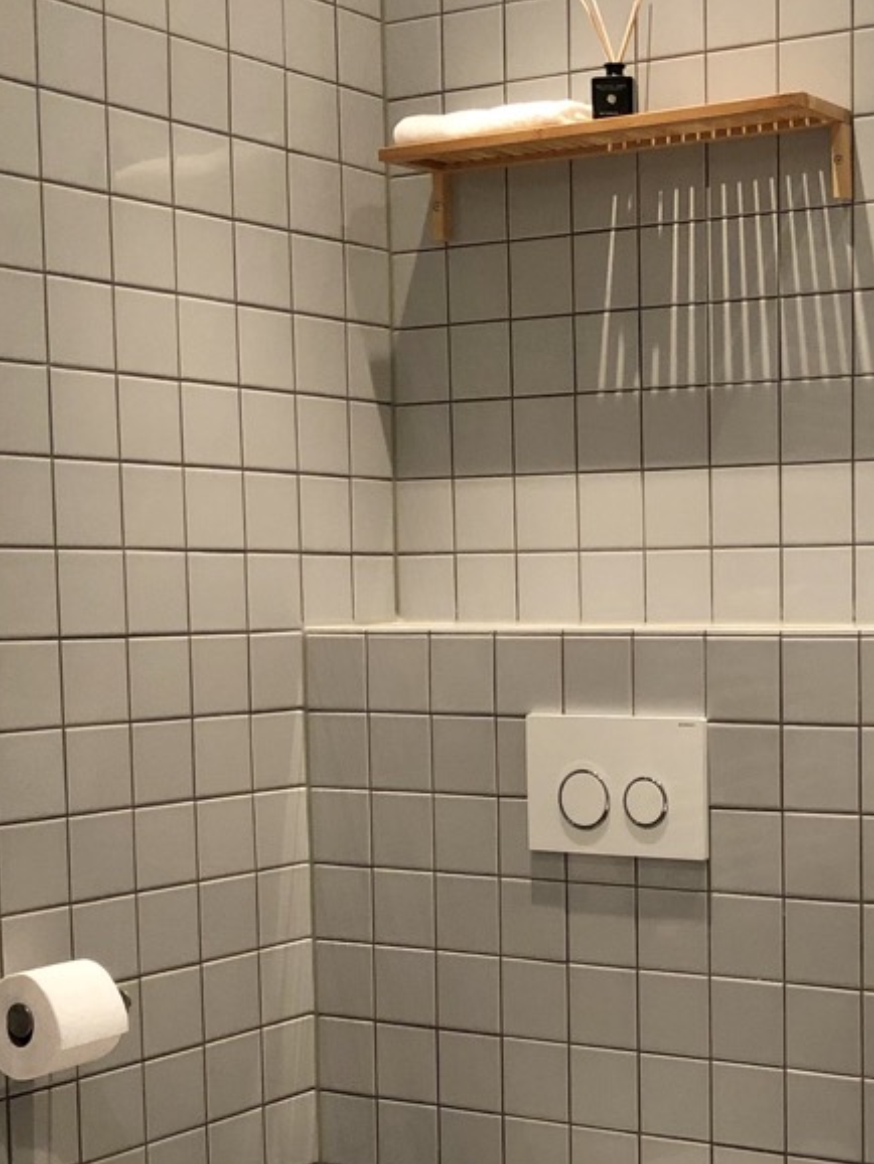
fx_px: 2086
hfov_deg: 23.2
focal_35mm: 62
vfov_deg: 30.9
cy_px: 804
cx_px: 757
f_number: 1.8
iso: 80
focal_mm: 4
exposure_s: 1/14
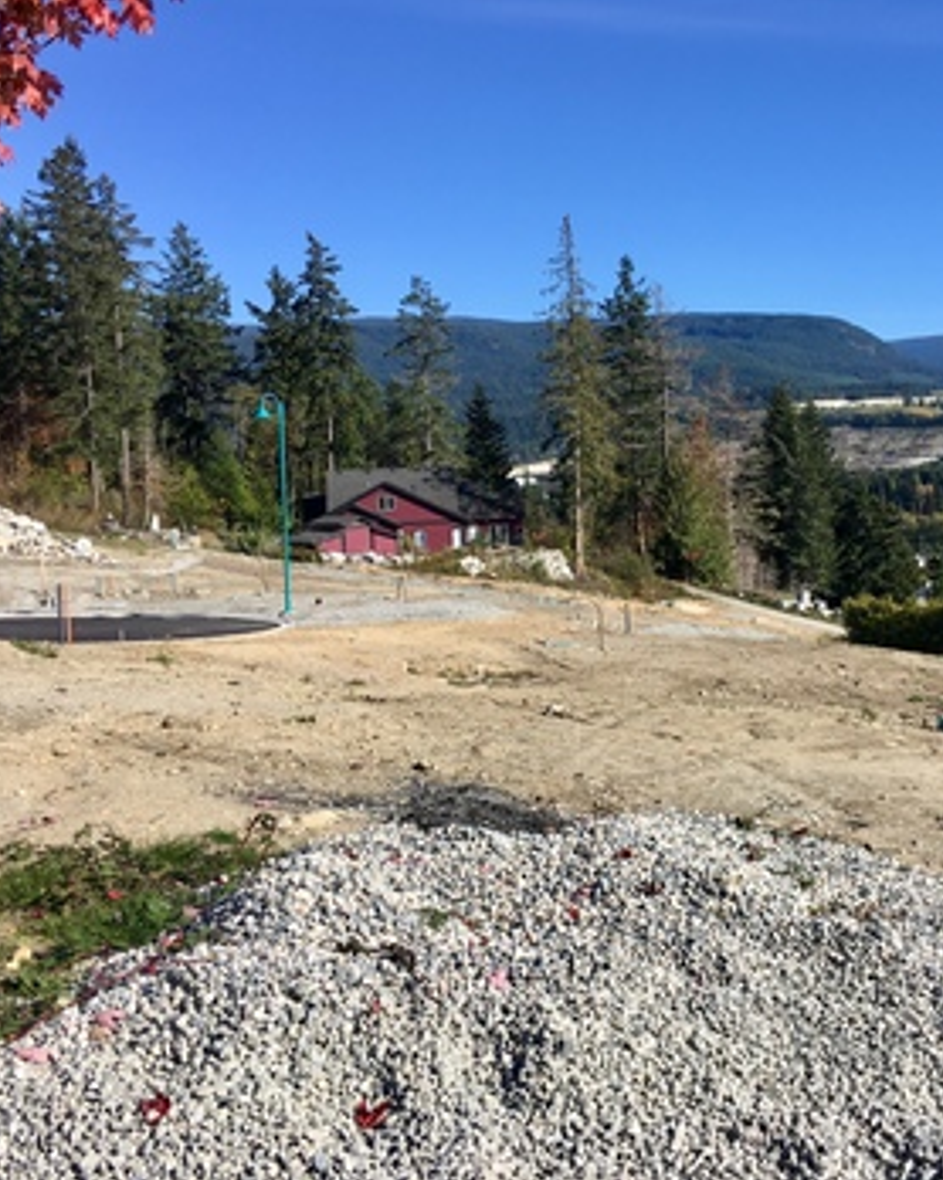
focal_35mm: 38
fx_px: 1327
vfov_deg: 48.0
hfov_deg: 38.6
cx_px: 643
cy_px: 590
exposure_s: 1/1350
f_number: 2.2
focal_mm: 4.15
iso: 25
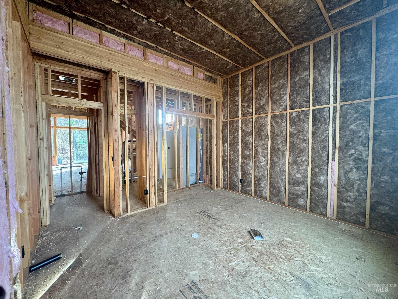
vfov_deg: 85.7
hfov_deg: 102.1
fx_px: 161
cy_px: 150
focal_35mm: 14
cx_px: 199
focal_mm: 2.22
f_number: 2.2
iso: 200
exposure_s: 1/99
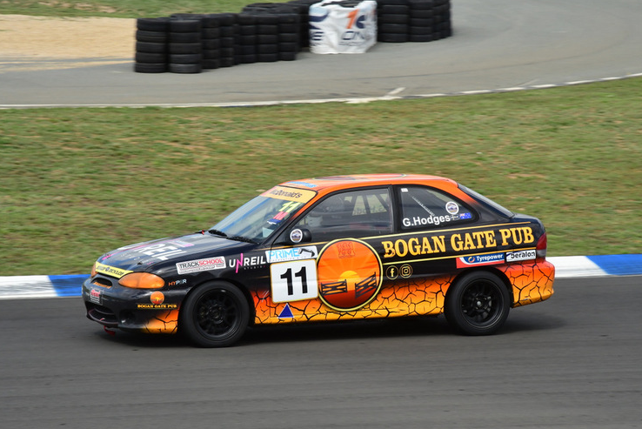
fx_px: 2320
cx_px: 323
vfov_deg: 10.6
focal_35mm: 130
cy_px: 210
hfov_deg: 15.8
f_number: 11
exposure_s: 1/400
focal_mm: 80
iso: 400
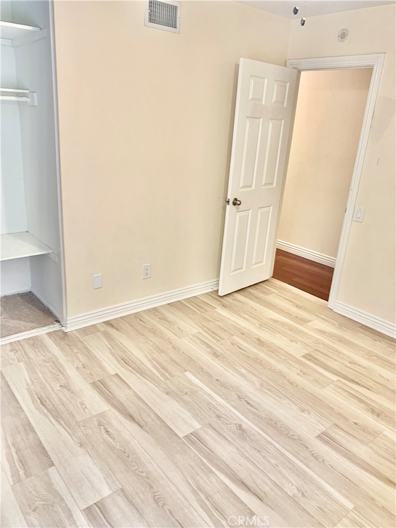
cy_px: 264
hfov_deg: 53.1
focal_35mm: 26
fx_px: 397
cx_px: 198
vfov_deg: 67.3
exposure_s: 1/60
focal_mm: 4.25
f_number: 1.8
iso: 100
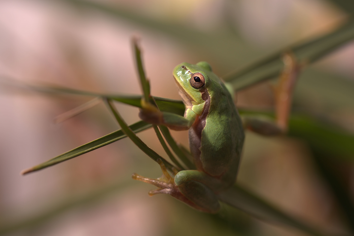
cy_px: 120
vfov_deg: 24.2
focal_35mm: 56
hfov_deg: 35.6
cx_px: 178
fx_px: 551
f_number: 8
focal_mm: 55
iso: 320
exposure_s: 1/800
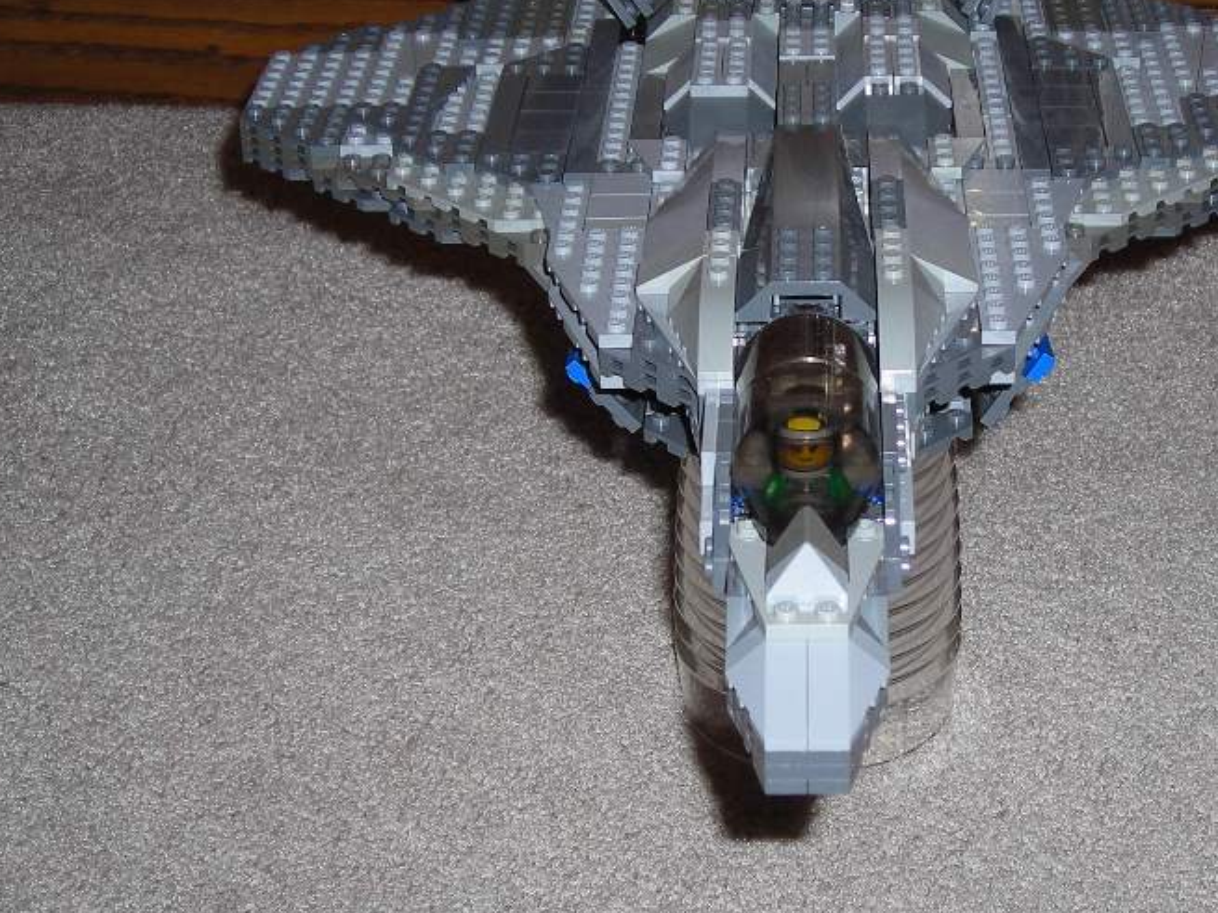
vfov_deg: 17.2
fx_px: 3025
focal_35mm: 86
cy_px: 437
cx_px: 833
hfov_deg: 22.6
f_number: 3.6
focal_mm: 9.1
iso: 50
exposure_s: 1/60
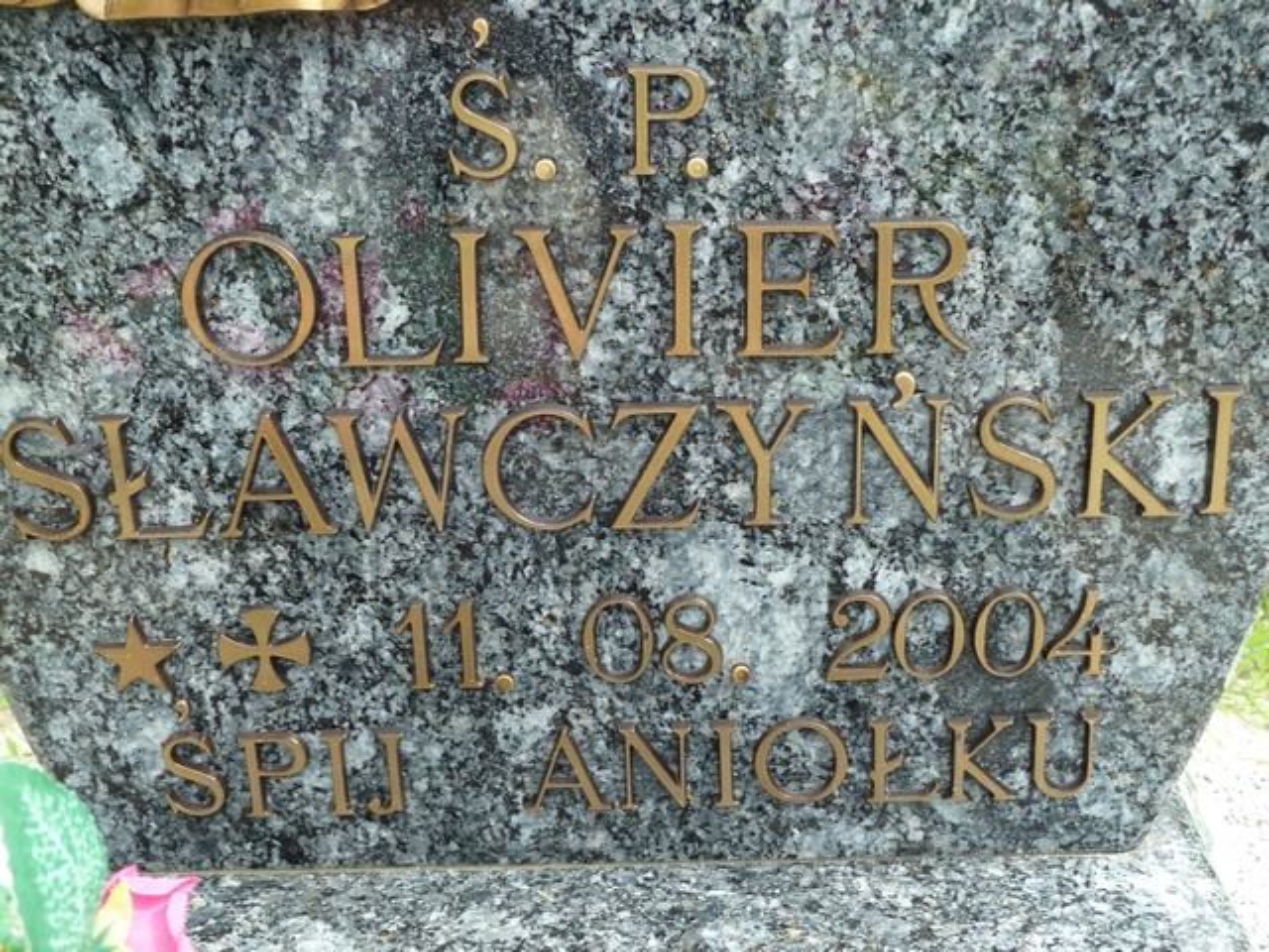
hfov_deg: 39.7
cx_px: 634
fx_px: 1760
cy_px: 476
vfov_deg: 30.3
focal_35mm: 48
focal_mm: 7.9
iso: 80
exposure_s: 1/60
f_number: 3.8
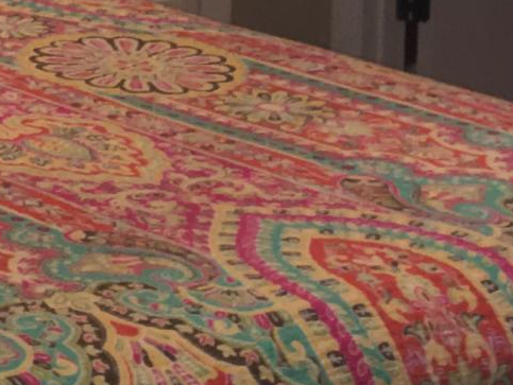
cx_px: -445
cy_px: -268
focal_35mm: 180
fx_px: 2670
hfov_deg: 10.3
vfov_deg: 8.0
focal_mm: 4.15
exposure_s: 1/20
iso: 40
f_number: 2.2
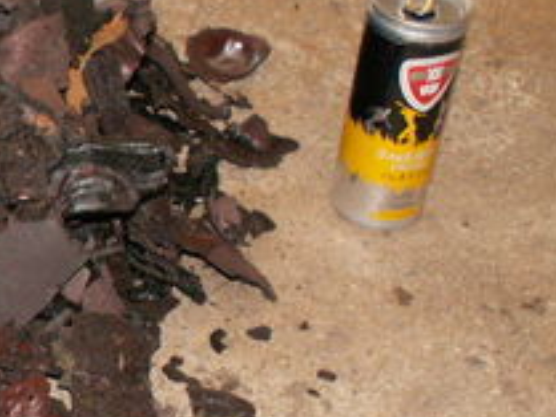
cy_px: 242
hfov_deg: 17.3
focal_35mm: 107
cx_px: -152
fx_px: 1720
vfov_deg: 13.8
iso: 160
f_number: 2.8
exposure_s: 1/40
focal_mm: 5.86
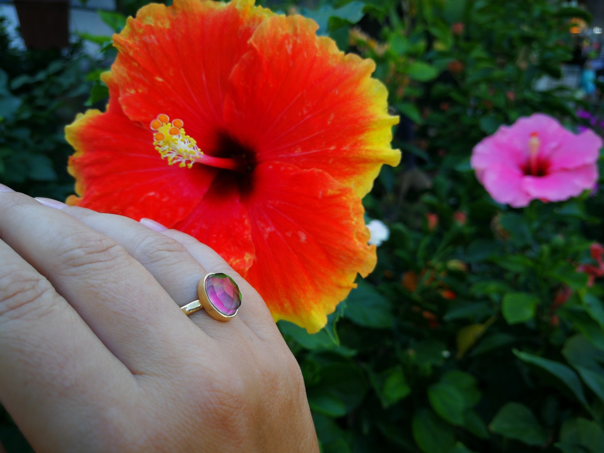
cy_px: 226
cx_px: 302
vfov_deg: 51.4
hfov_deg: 65.3
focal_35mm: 27
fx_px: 471
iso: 50
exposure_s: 1/137
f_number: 1.8
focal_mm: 3.95
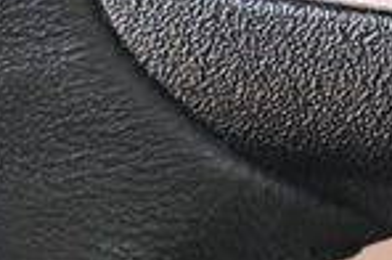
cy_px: -271
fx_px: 2684
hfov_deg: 8.3
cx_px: 493
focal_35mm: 247
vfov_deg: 5.4
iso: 2000
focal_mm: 38
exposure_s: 1/125
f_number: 4.8
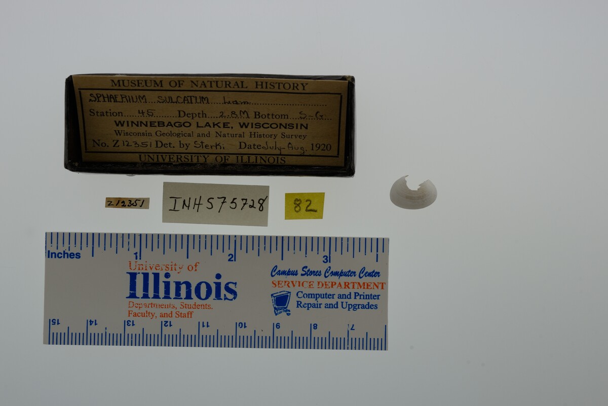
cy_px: 203
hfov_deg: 33.4
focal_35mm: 60
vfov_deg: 22.6
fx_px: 1014
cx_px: 304
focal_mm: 60
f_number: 10
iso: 100
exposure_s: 1/200
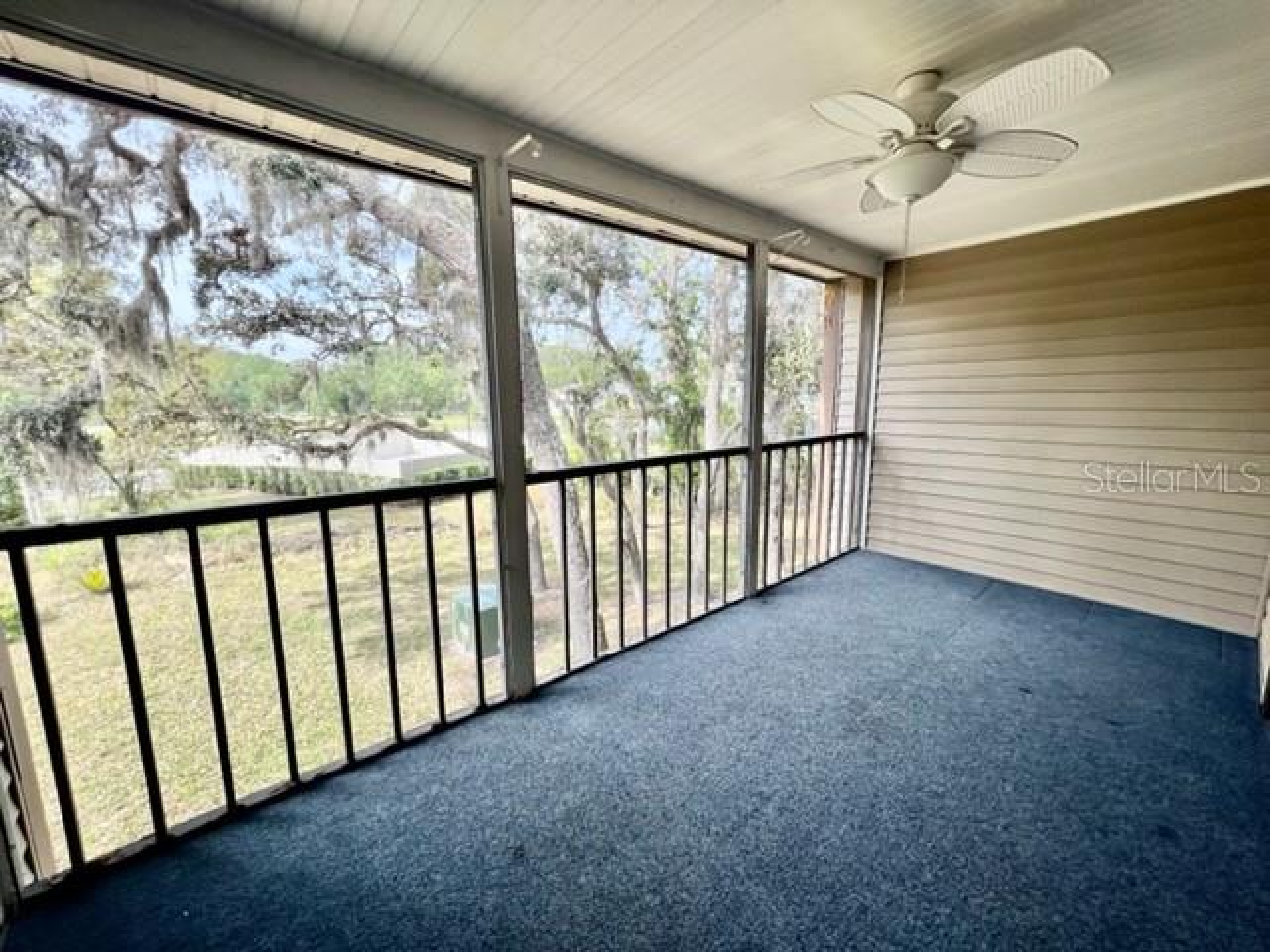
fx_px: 477
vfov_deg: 89.9
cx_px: 635
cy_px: 476
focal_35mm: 13
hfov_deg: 106.2
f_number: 1.8
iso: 32
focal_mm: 1.57
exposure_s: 1/236
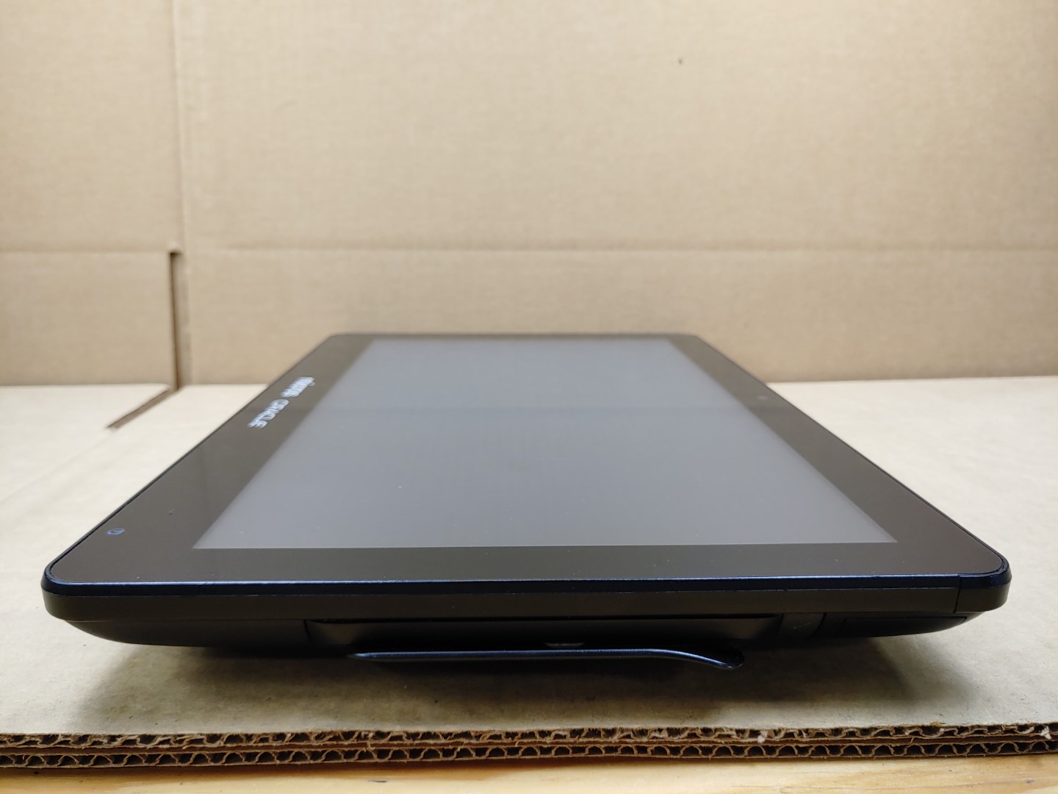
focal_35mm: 26
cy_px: 397
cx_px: 529
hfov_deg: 67.3
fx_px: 795
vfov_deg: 53.1
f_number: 1.8
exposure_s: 1/120
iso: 50
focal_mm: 4.36
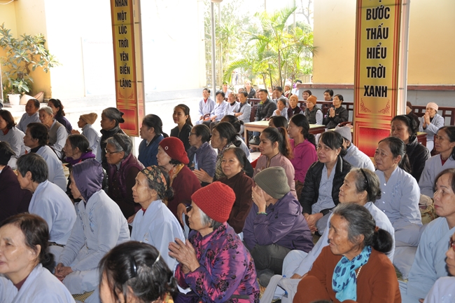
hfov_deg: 37.9
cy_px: 152
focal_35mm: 52
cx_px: 228
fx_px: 663
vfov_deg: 25.7
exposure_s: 1/60
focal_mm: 35
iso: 200
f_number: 4.5
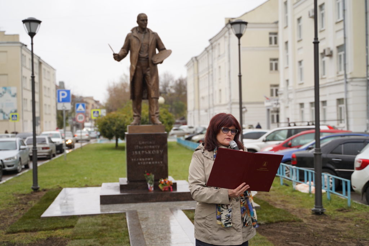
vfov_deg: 27.0
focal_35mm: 50
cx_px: 184
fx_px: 513
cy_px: 123
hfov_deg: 39.6
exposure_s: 1/640
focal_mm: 50
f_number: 2.8
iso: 400
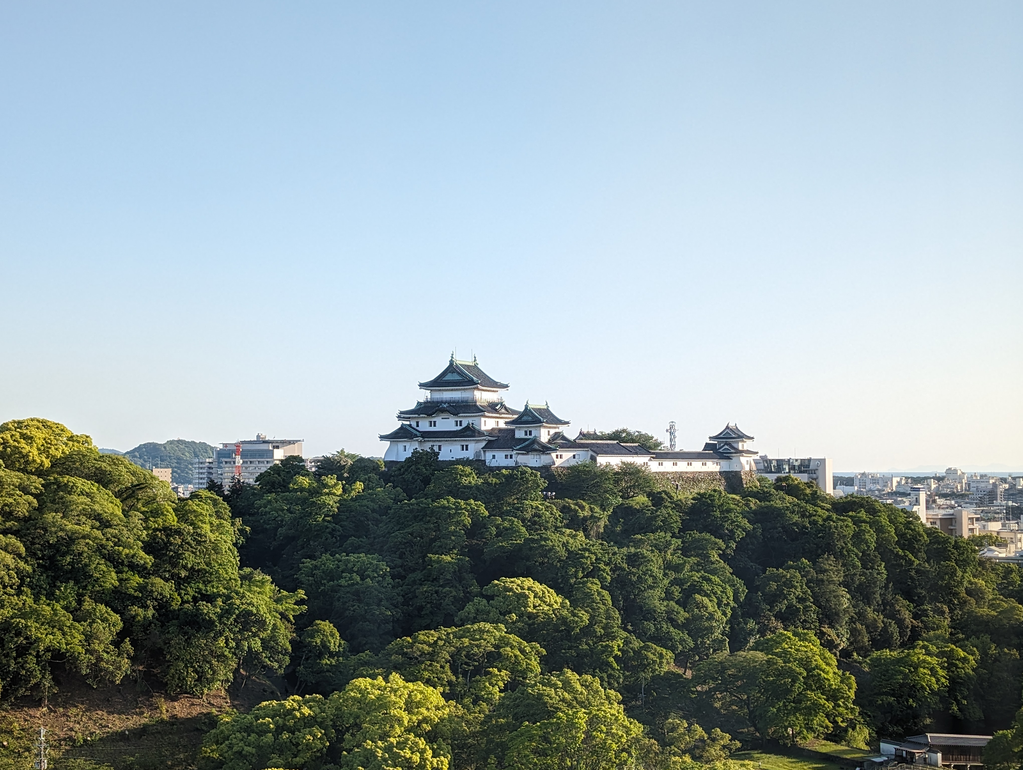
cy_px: 385
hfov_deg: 38.9
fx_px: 1450
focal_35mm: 49
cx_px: 512
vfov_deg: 29.7
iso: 38
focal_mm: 6.9
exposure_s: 1/699
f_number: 1.68
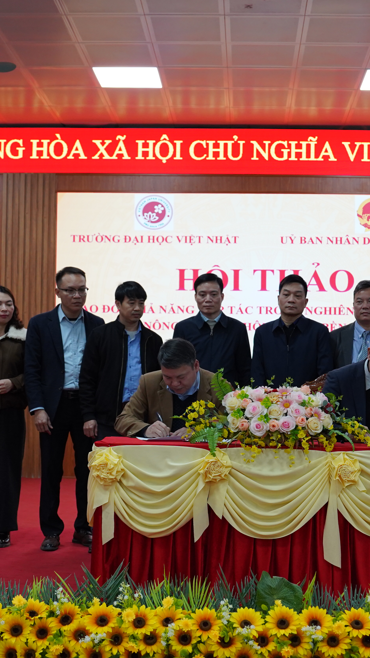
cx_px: 215
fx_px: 924
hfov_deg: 22.6
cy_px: 371
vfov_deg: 39.1
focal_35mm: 53
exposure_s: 1/160
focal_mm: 28
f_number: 4
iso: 1600
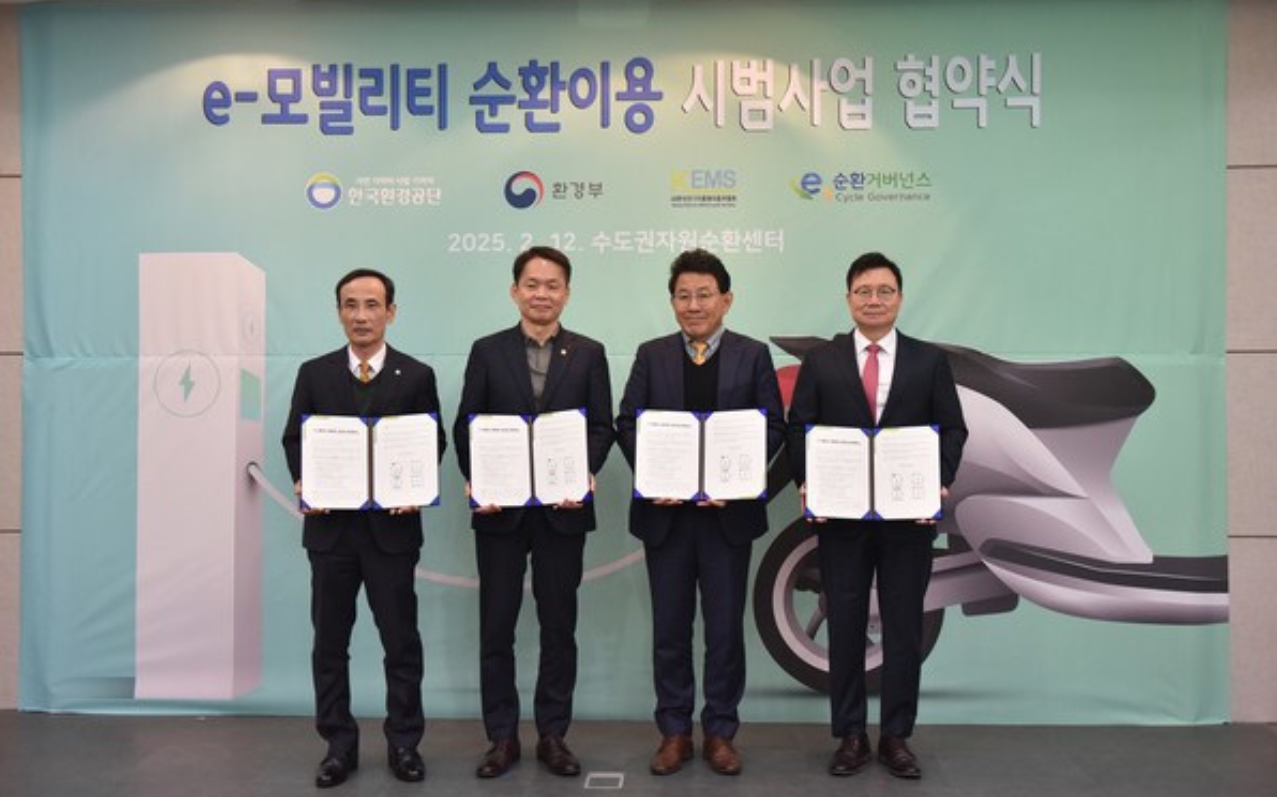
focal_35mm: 39
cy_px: 386
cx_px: 638
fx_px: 1357
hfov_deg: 50.4
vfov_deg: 32.7
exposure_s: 1/200
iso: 1600
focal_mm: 38
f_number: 3.5
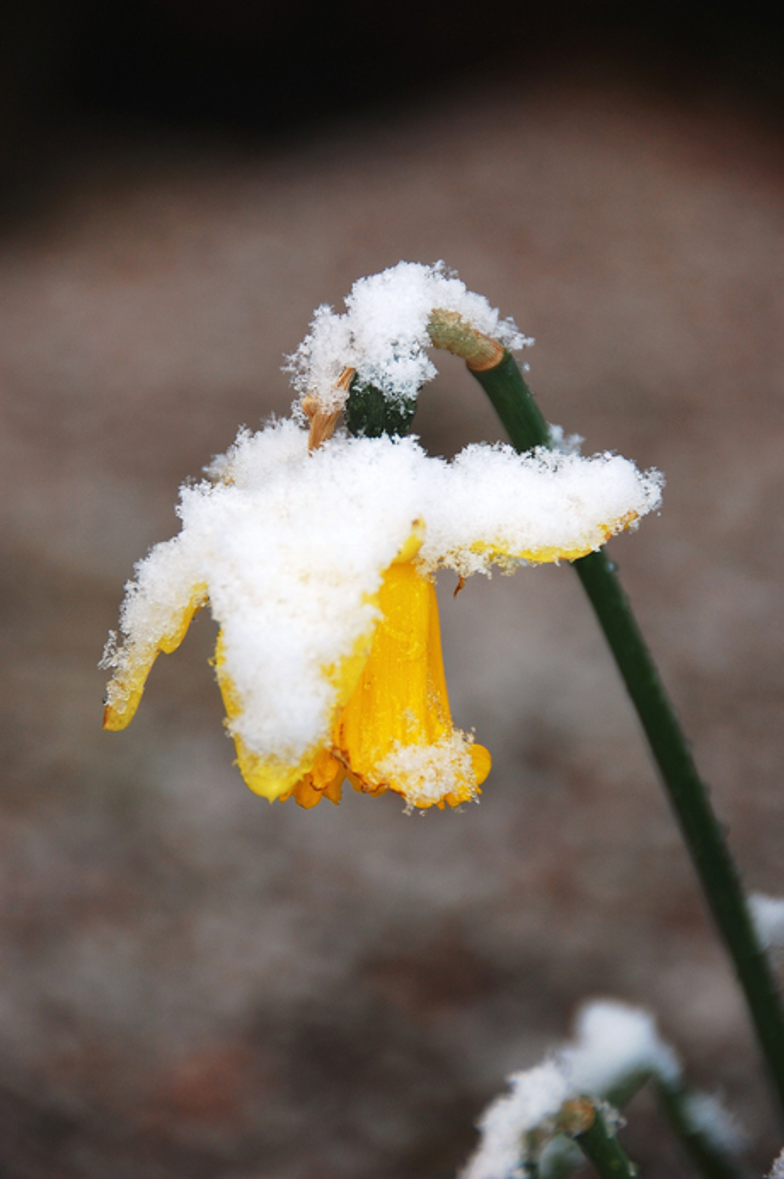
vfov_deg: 6.9
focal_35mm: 300
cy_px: 590
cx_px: 392
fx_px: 9819
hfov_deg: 4.6
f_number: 5.6
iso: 200
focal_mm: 200
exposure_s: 1/160
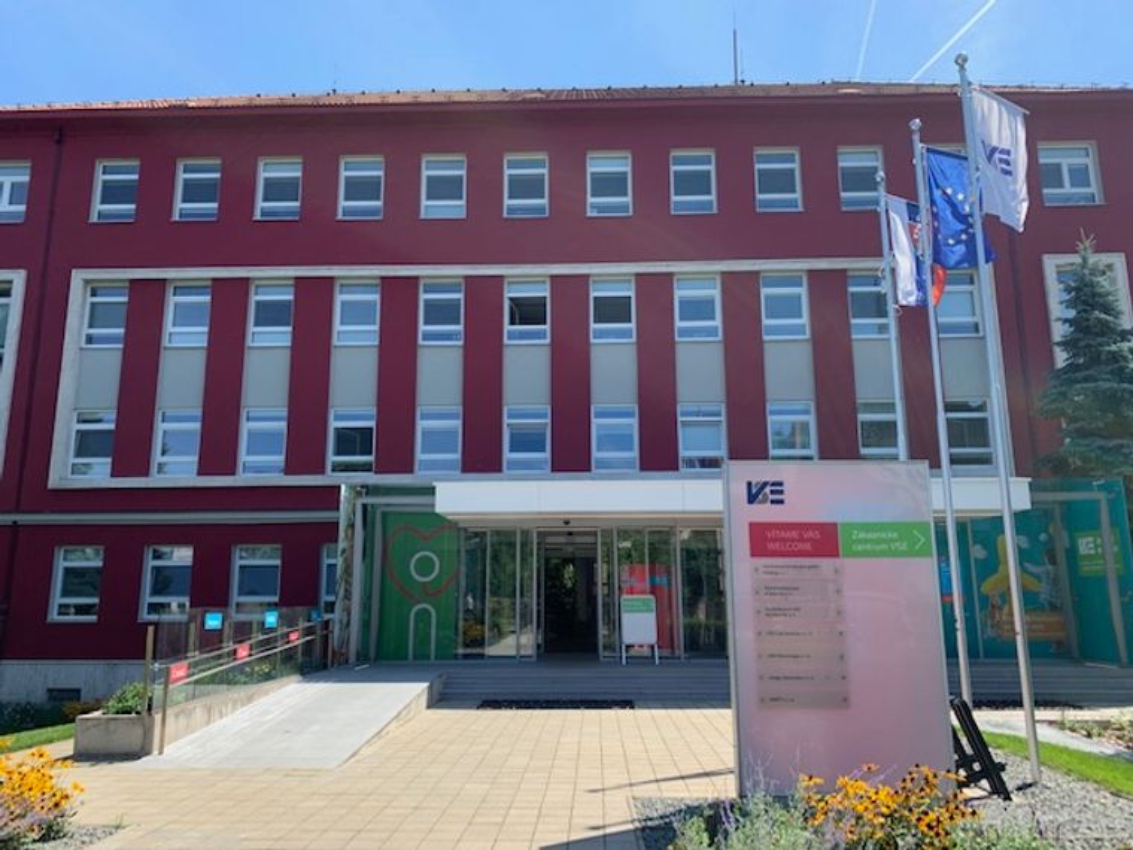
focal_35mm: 26
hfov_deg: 67.3
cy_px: 425
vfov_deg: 53.1
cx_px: 566
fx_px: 851
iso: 25
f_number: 1.8
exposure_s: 1/1136
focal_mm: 4.25
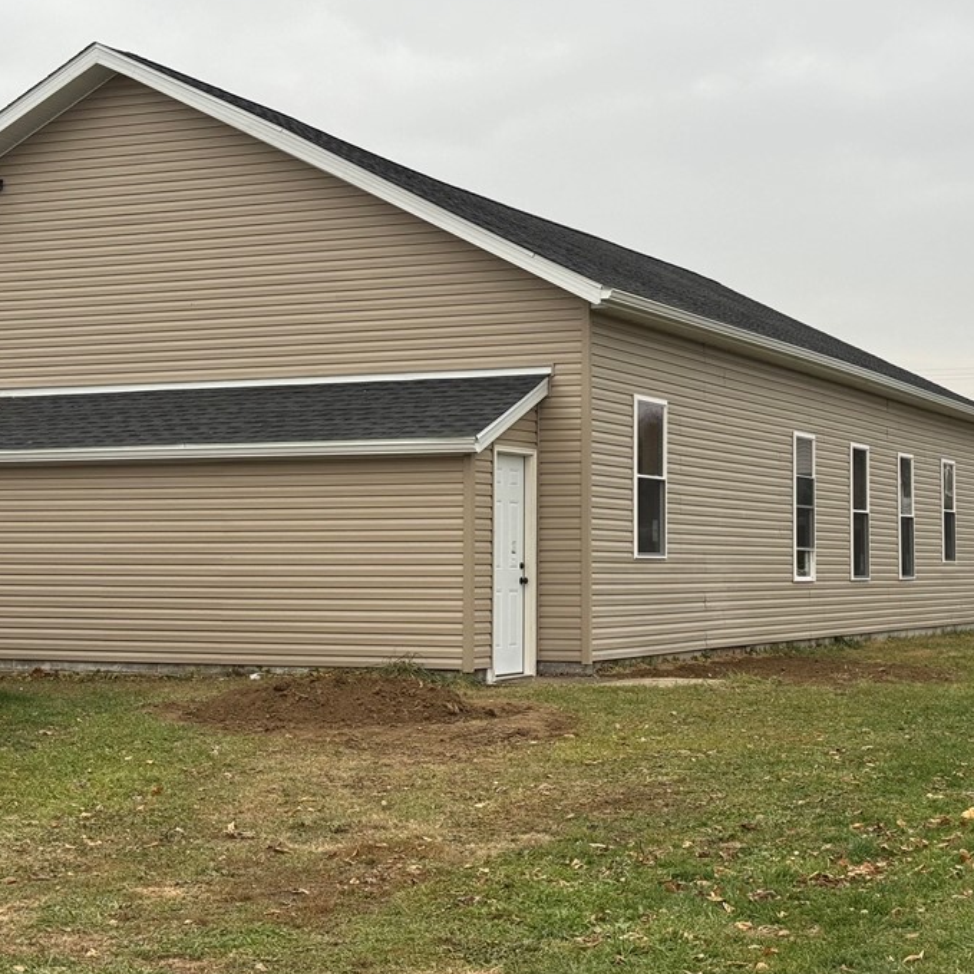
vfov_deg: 26.9
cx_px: 519
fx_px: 2037
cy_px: 460
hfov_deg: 26.9
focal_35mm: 64
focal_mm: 6.76
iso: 64
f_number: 1.78
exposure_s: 1/249
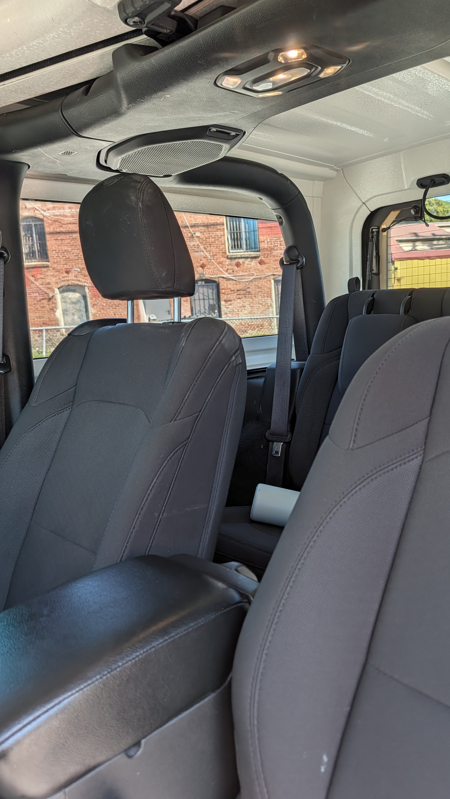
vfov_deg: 69.9
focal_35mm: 27
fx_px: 573
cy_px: 400
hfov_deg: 42.3
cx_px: 299
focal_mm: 6.9
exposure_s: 1/813
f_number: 1.68
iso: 18
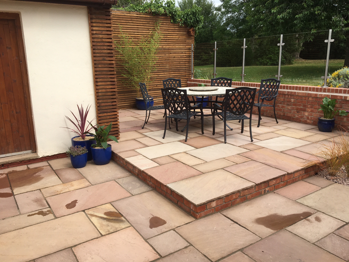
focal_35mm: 29
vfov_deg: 48.2
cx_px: 174
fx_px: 292
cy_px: 131
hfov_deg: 61.7
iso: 25
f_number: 2.2
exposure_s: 1/1261
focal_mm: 4.15
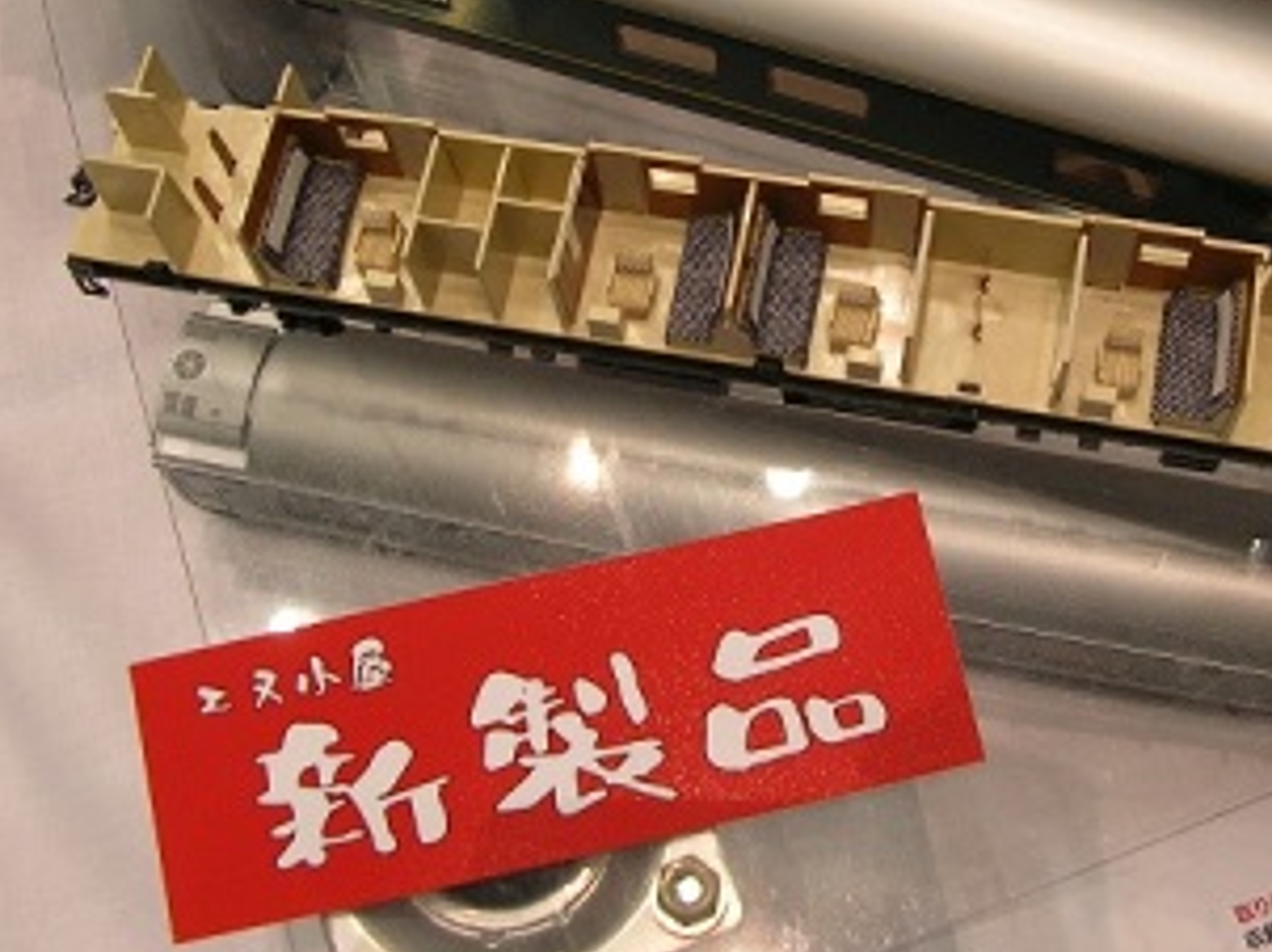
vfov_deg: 24.9
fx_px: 2130
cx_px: 842
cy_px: 223
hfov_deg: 33.0
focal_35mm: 58
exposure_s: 1/29.4
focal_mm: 5.8
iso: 50
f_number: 2.8
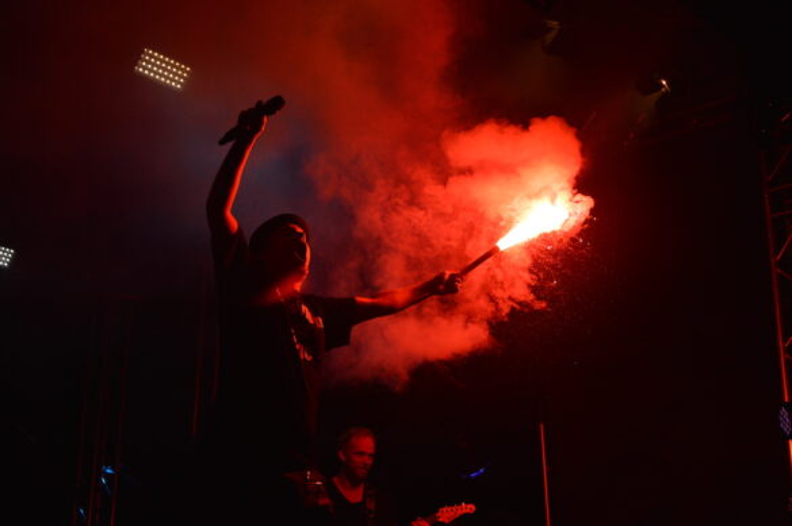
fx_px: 1451
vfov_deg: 20.6
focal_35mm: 66
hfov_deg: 30.5
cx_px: 396
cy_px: 263
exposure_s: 1/1600
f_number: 6.3
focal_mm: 44
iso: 400
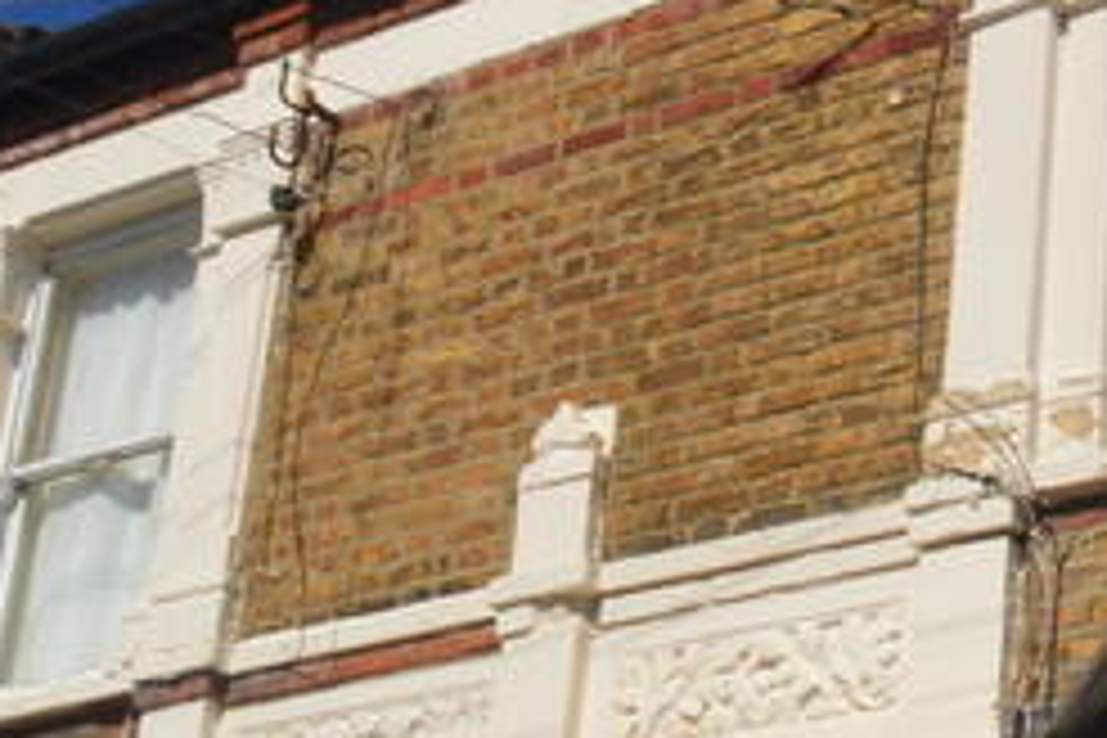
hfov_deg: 24.4
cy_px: 1060
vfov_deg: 16.7
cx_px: 1346
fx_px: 2306
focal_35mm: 75
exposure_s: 1/200
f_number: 13
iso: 100
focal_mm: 12
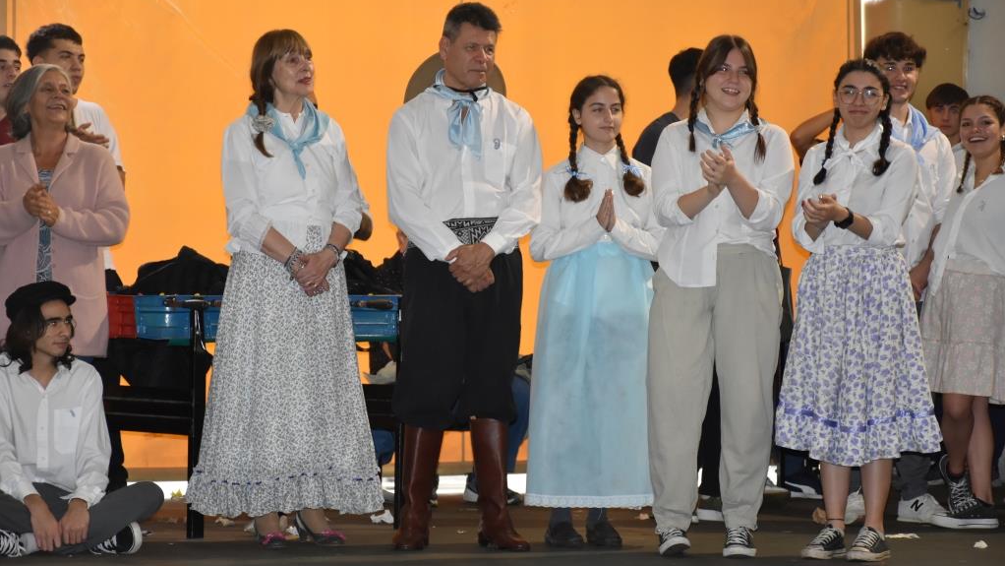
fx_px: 3358
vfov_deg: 9.6
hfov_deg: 17.0
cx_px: 502
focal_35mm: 126
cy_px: 297
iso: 1600
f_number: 5.6
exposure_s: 1/60
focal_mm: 80
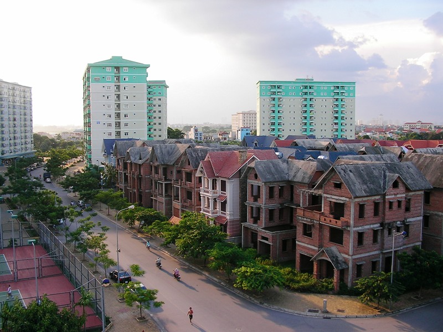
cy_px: 166
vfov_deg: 37.7
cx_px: 222
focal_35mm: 38
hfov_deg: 49.0
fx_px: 486
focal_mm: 5.8
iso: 50
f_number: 3.5
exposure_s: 1/124
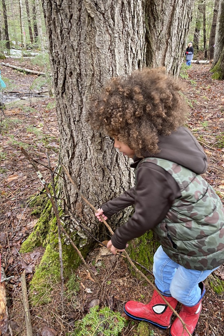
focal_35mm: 28
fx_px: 261
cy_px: 169
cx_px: 113
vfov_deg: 65.5
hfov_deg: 46.4
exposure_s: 1/70
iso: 125
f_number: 1.8
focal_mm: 4.25
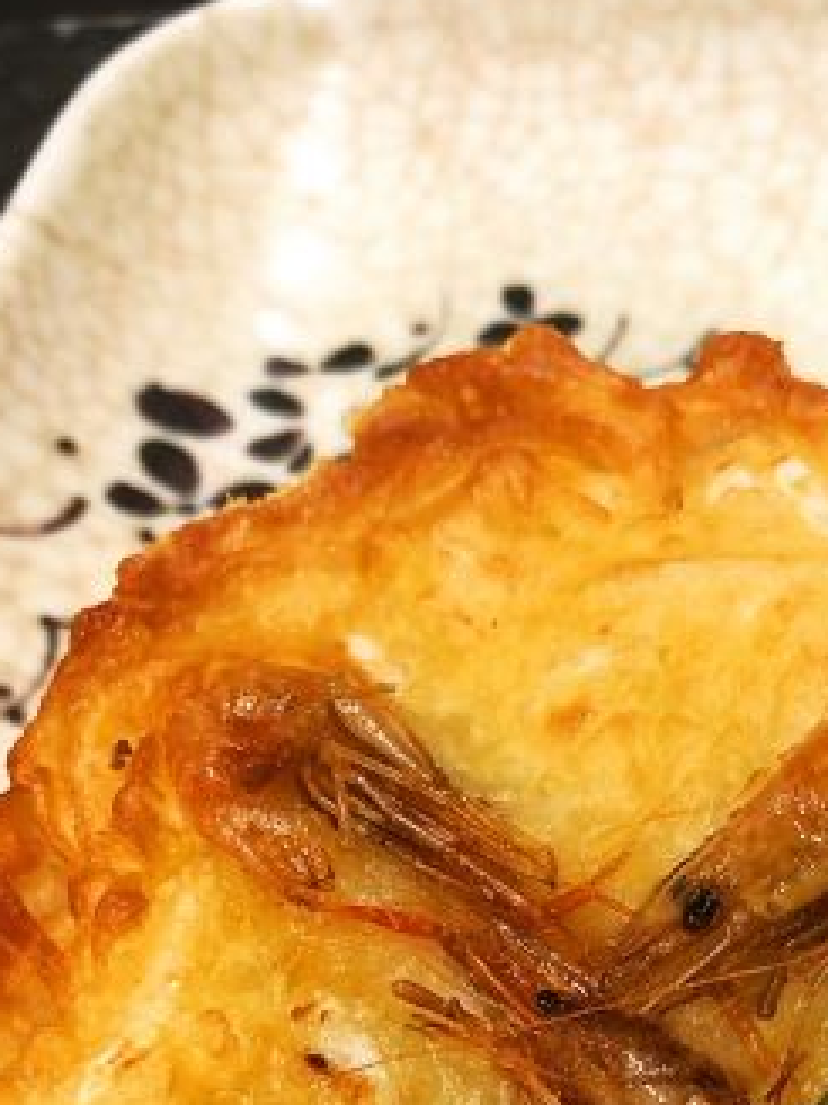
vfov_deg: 30.1
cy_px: 1085
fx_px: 1915
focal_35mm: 60
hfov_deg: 24.0
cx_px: 654
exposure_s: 1/20
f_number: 1.8
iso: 40
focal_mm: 4
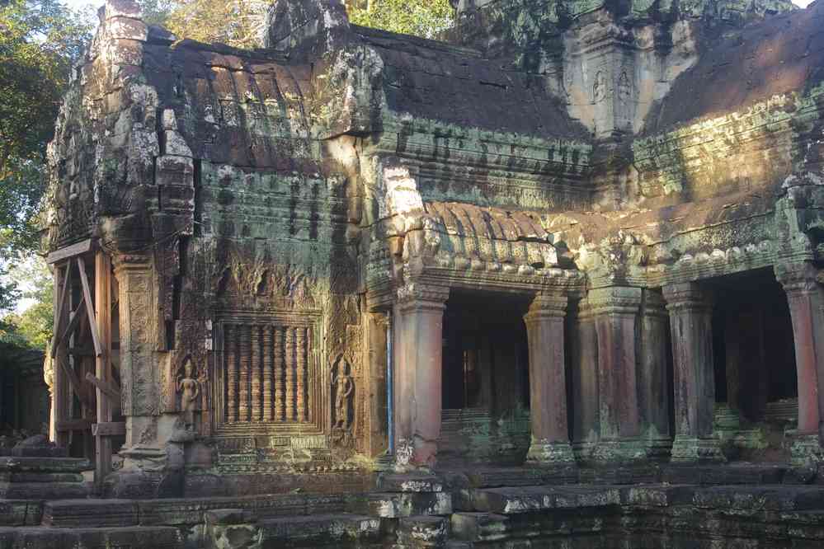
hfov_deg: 37.9
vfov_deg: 25.8
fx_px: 1202
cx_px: 412
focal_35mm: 52
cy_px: 274
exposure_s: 1/60
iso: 800
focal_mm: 35
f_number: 7.1
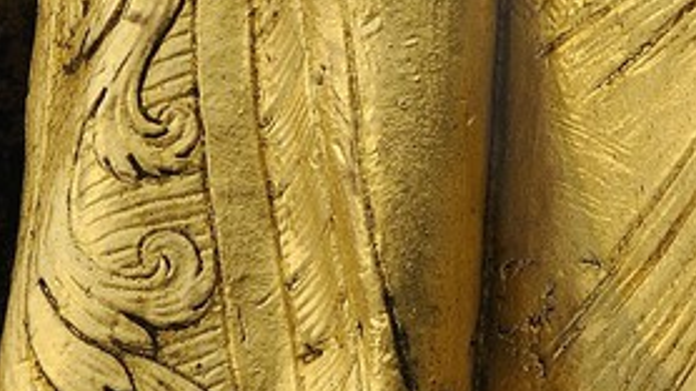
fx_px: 20012
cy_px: -23
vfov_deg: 1.1
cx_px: 1232
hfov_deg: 2.0
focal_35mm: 1085
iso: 200
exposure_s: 1/160
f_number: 8
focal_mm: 180
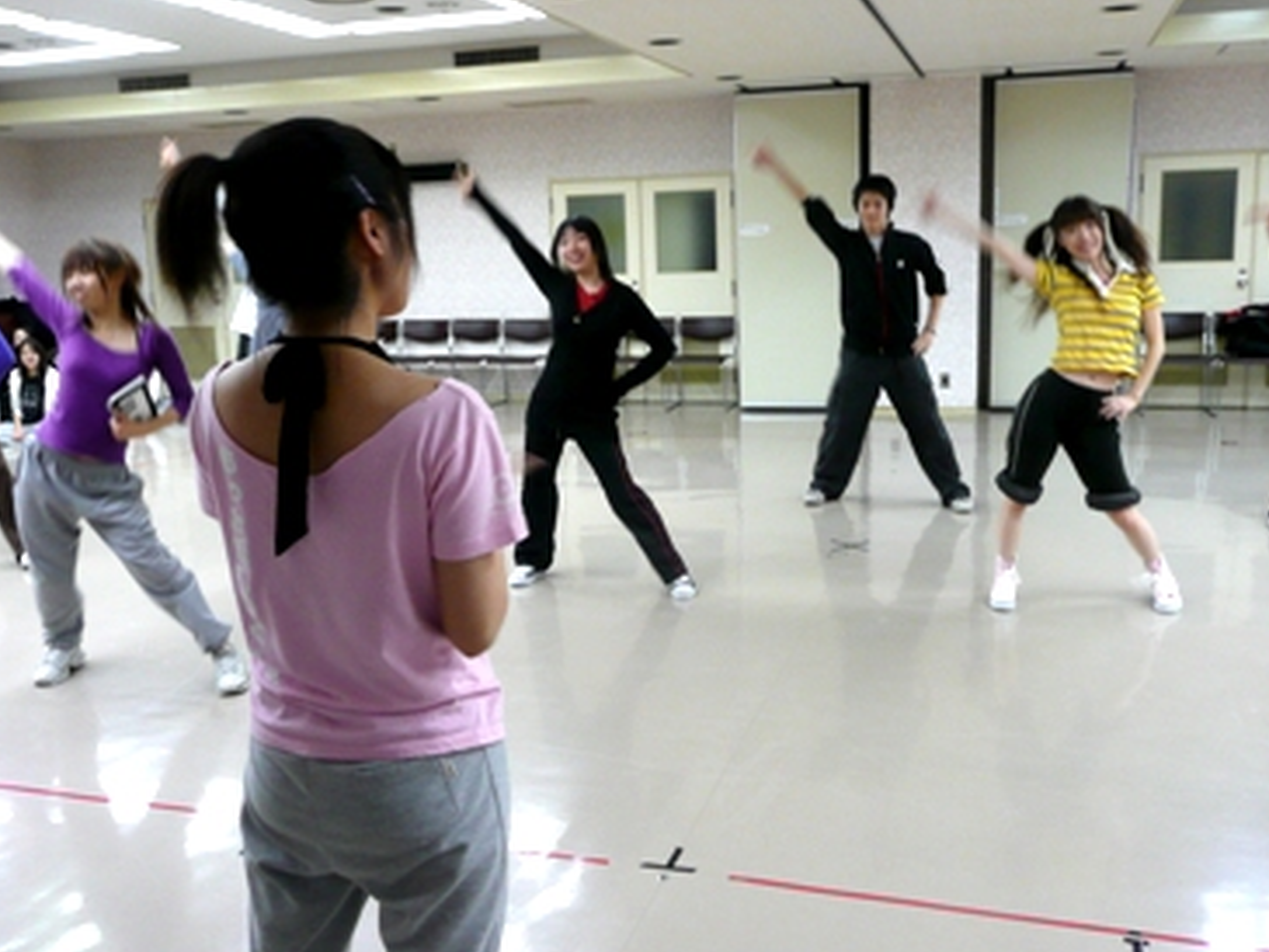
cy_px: 467
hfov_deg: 55.3
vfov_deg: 43.0
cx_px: 657
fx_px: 1210
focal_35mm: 33
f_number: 3.3
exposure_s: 1/30
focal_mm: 4.6
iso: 200
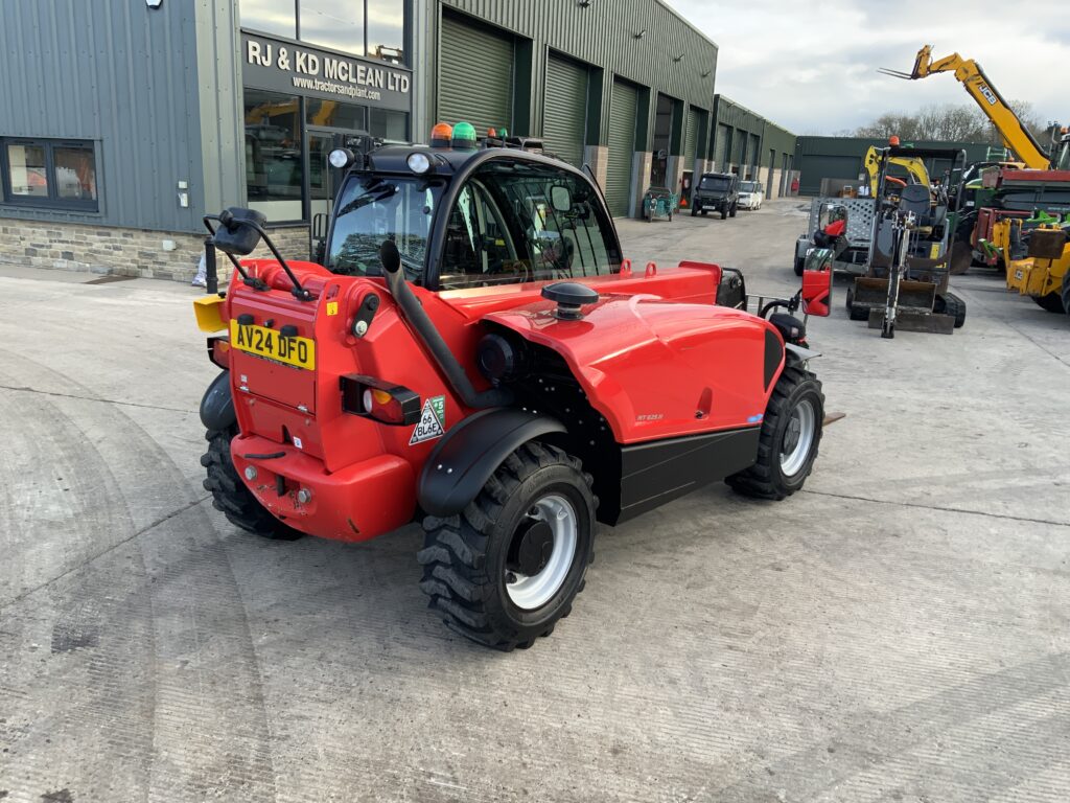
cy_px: 402
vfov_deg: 48.2
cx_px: 535
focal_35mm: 29
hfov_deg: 61.7
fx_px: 896
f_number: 1.8
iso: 16
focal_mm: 3
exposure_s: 1/186
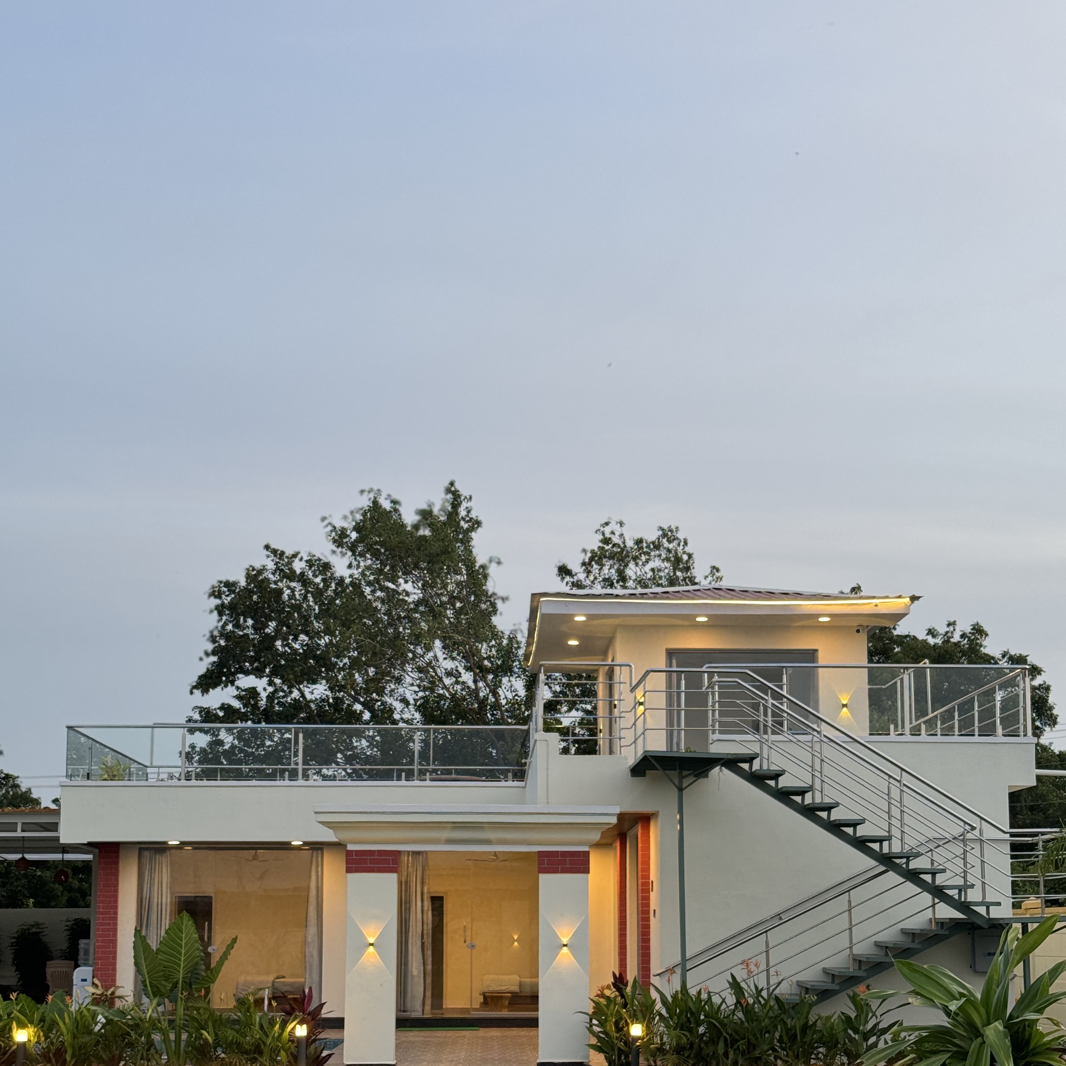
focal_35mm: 57
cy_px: 685
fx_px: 1986
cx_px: 531
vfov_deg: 29.9
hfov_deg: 30.0
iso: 100
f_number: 1.78
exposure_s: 1/100
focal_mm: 6.76
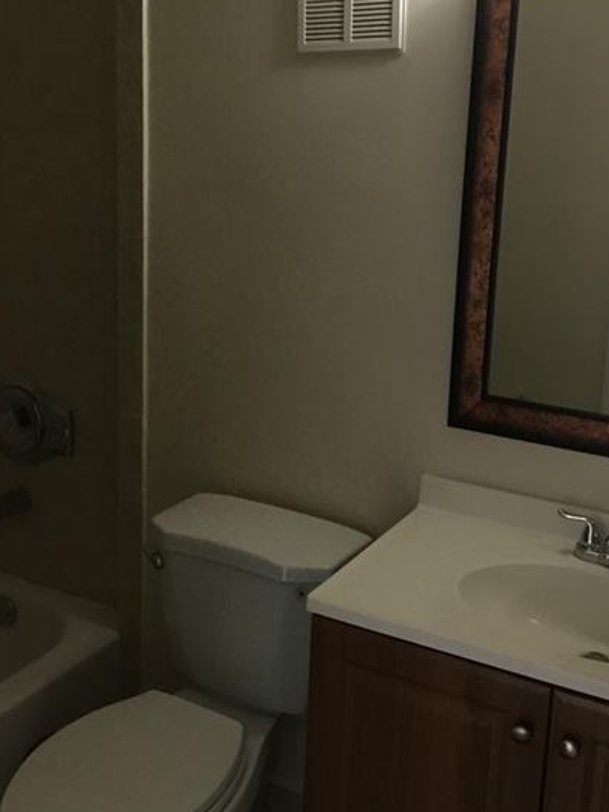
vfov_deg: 42.8
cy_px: 347
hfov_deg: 32.9
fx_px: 1032
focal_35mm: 44
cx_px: 320
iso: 100
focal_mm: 3.3
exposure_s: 1/30
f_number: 2.4
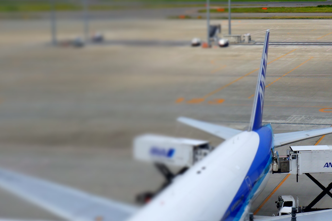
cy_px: 172
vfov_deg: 13.2
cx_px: 180
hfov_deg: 19.8
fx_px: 950
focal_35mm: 103
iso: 200
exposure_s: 1/1600
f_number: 5.6
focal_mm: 17.6
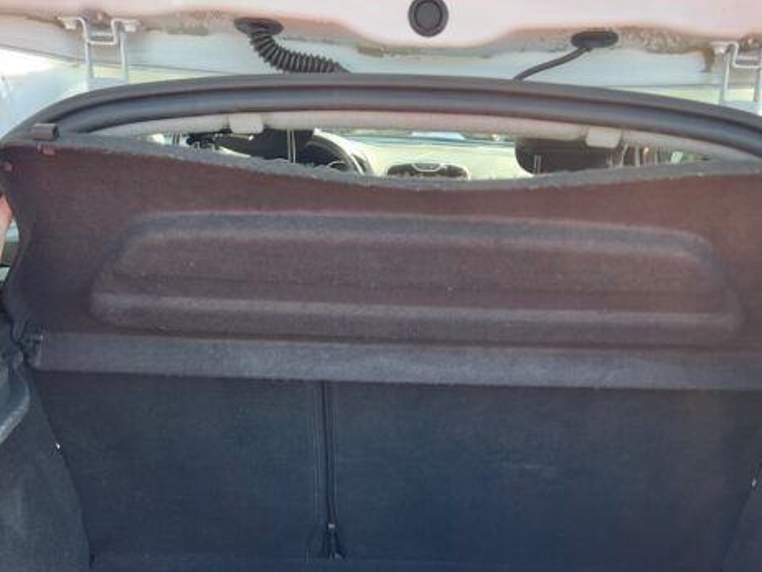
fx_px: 991
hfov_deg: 42.0
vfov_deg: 31.5
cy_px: 450
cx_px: 419
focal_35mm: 45
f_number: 1.5
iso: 50
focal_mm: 5.7
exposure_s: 1/171
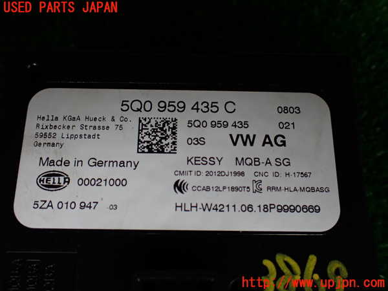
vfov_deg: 46.8
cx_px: 194
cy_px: 146
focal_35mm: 30
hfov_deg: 60.0
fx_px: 336
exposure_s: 1/125
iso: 250
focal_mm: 5.4
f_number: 2.3
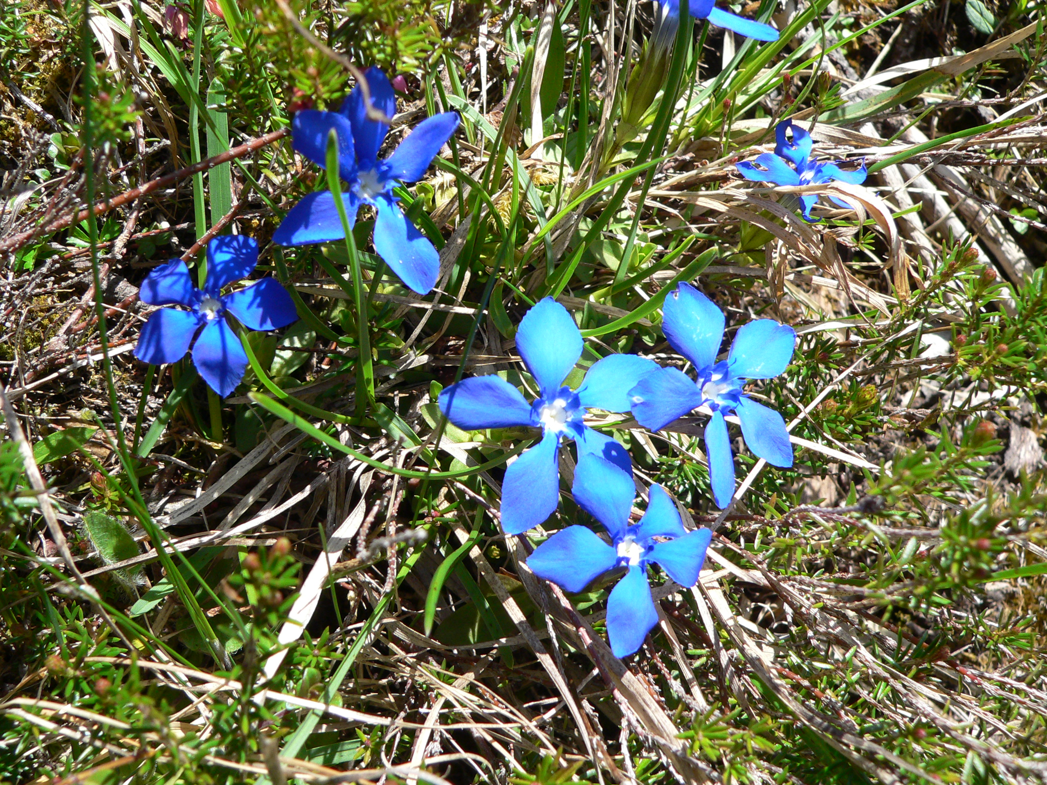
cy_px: 392
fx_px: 1089
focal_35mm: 36
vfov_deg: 39.7
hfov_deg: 51.4
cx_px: 524
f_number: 4
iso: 100
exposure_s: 1/400
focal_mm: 6
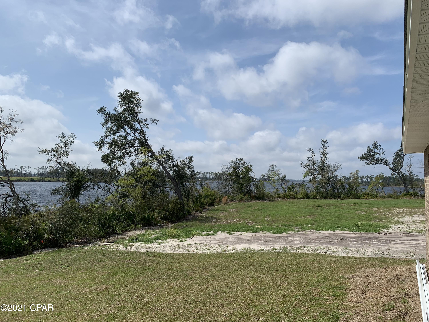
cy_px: 161
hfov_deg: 67.3
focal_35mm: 26
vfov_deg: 53.1
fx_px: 322
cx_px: 214
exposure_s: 1/4902
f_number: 1.8
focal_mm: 4.25
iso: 25
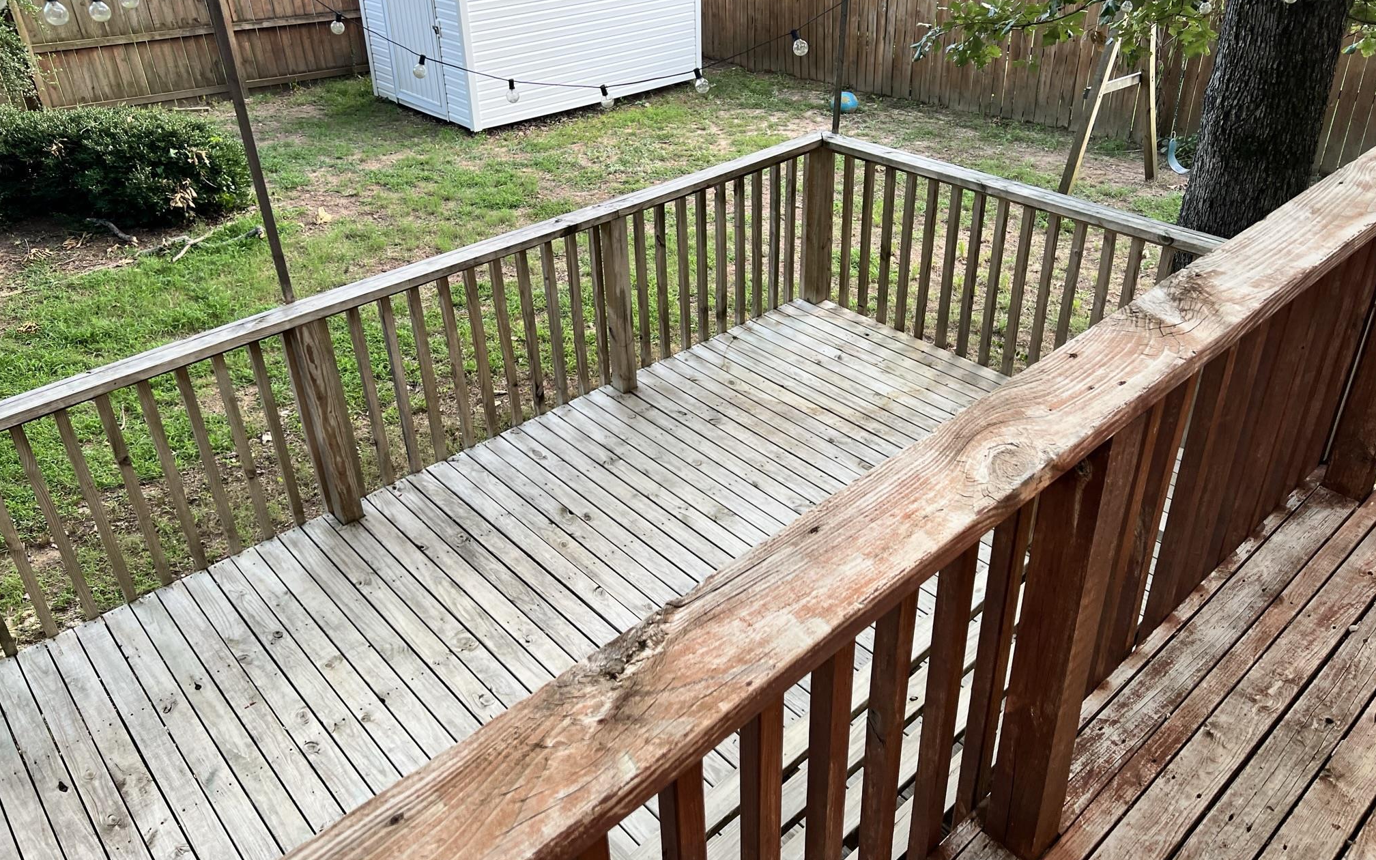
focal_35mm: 28
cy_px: 352
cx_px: 686
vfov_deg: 44.3
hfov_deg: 66.5
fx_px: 1050
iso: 80
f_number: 1.5
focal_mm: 5.7
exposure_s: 1/121
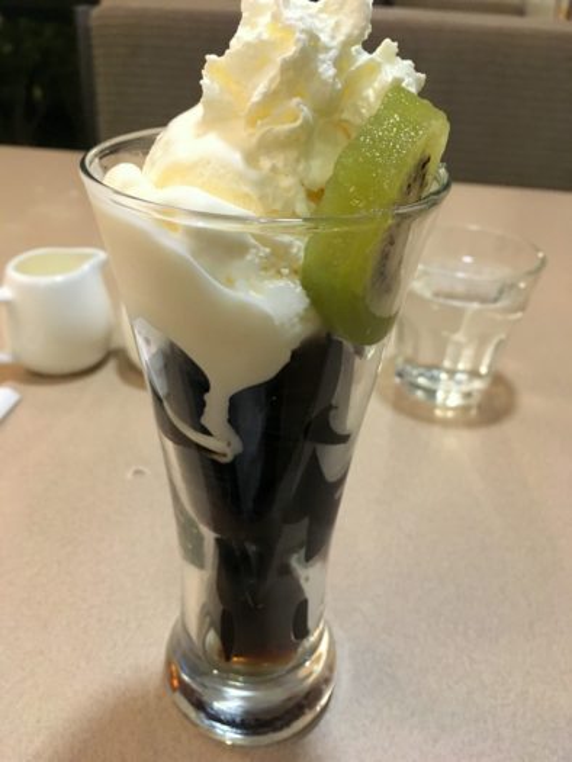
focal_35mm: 29
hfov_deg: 48.2
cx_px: 286
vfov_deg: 61.6
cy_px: 381
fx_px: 639
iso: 200
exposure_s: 1/20
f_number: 2.2
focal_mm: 4.15
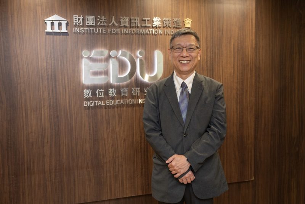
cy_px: 102
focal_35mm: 38
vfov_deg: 35.0
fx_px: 322
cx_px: 152
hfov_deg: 50.7
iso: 640
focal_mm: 38
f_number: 4
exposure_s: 1/90
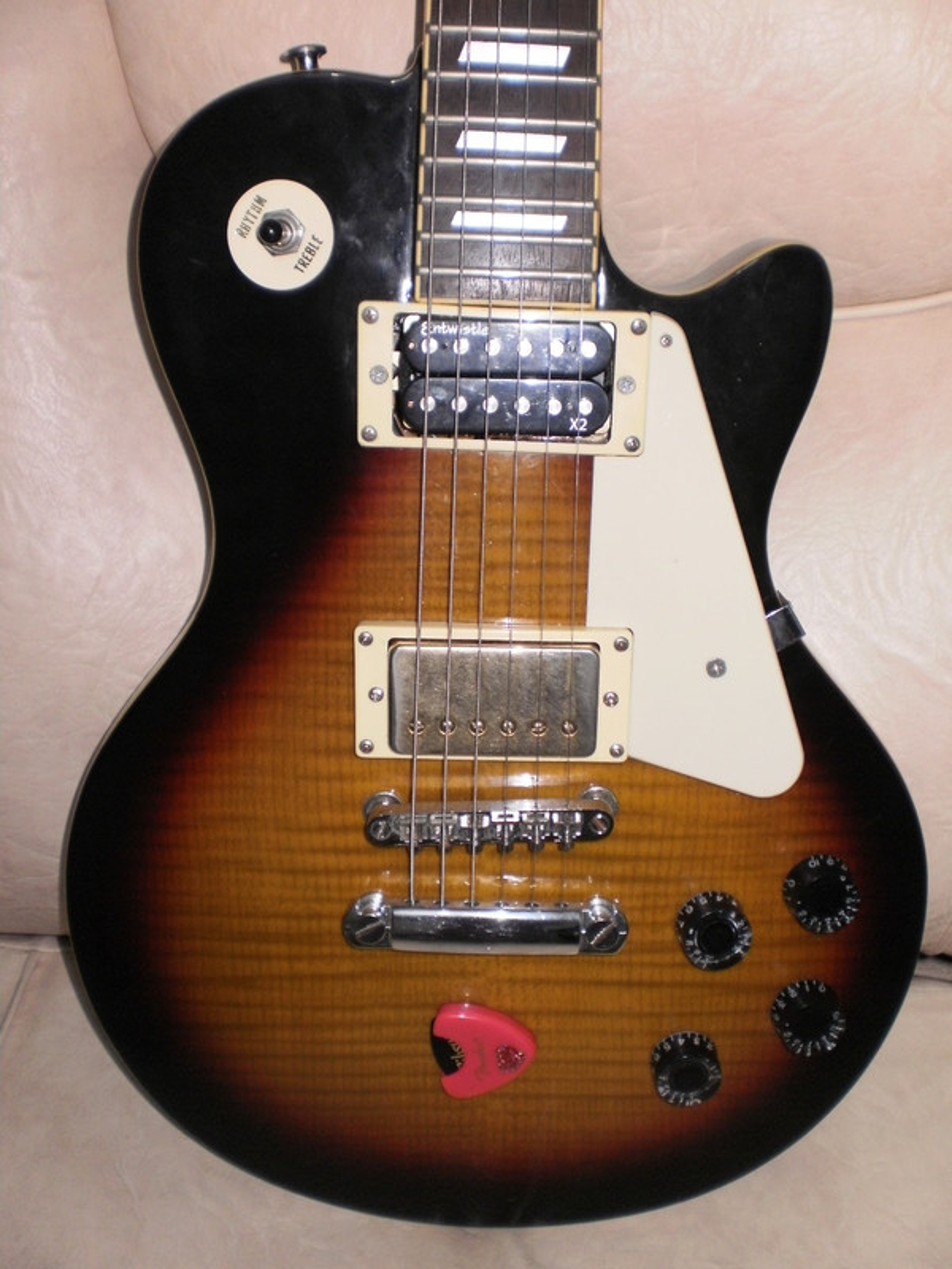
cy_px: 634
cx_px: 476
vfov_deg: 49.0
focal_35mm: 38
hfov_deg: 37.7
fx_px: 1393
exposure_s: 1/30
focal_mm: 6.3
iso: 125
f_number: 3.1
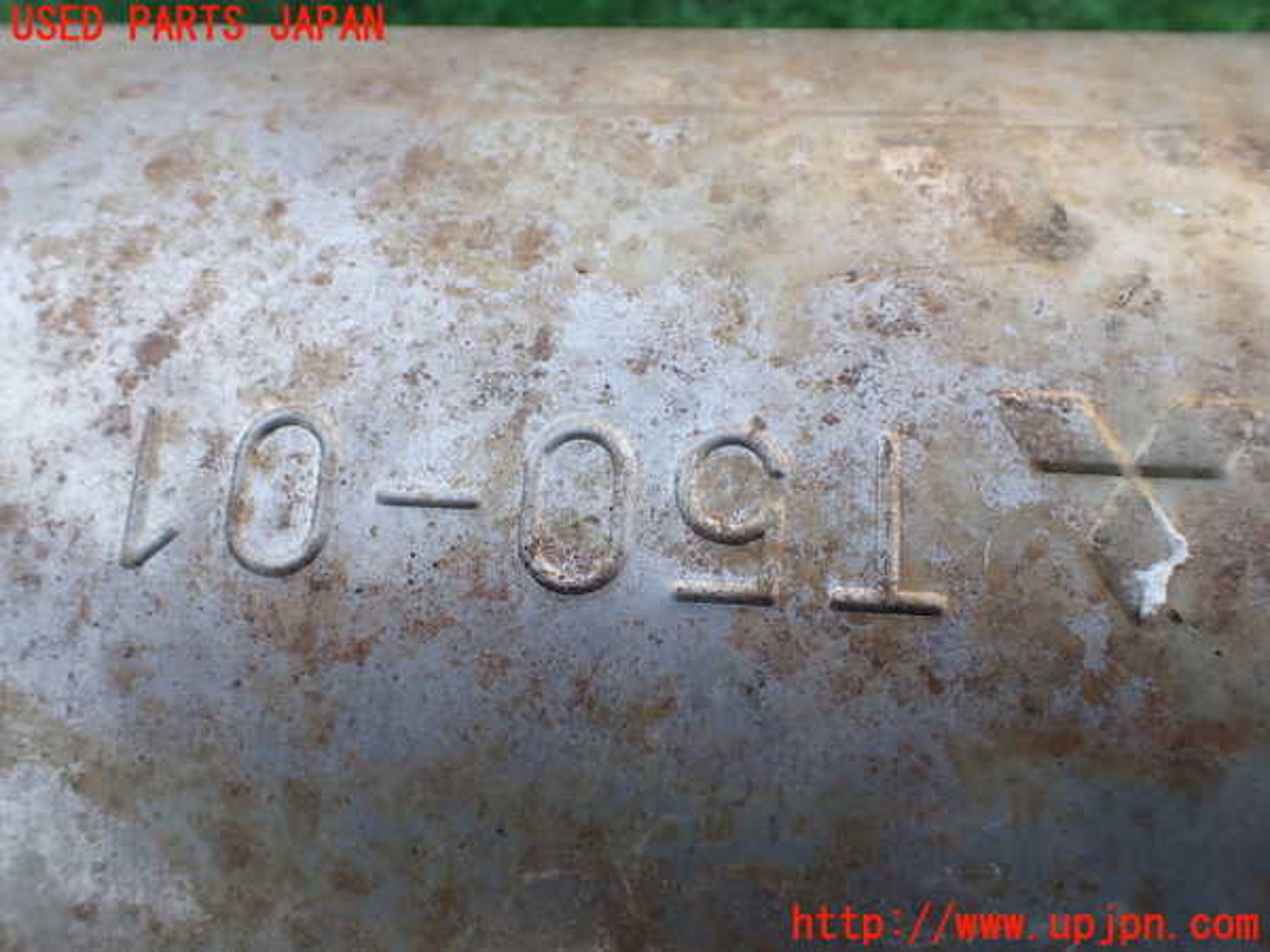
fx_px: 1101
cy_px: 476
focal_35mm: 30
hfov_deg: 60.0
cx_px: 635
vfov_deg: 46.8
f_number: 3.2
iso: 100
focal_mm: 5.4
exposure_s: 1/160
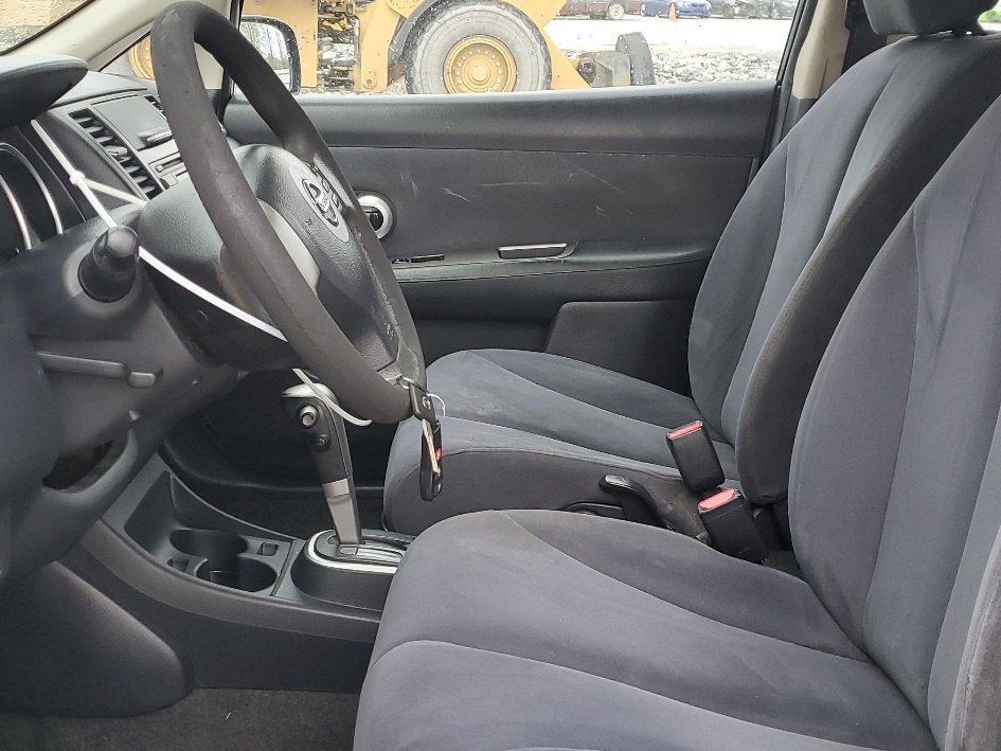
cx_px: 526
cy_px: 395
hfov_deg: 42.9
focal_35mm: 44
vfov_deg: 32.9
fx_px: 1273
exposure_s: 1/60.2
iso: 73
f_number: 1.5
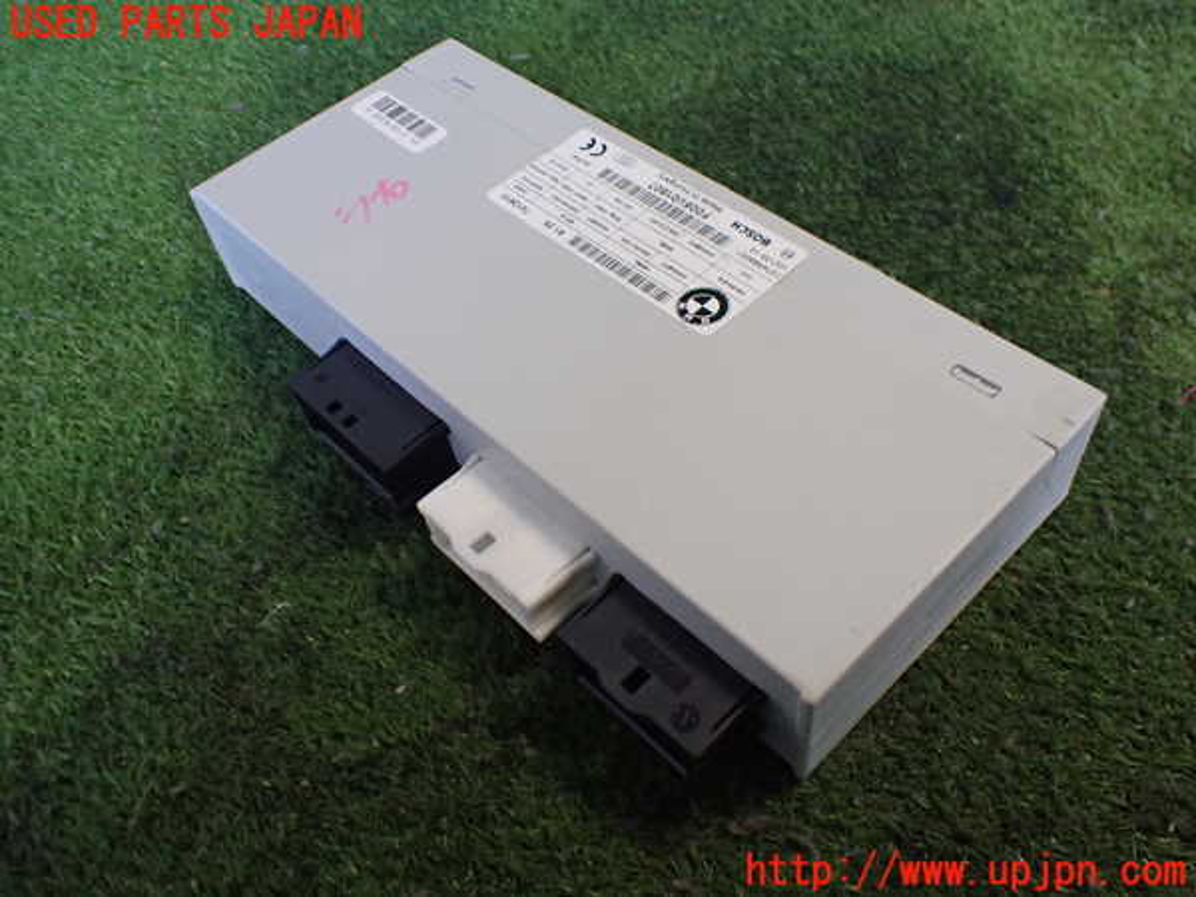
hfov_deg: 60.0
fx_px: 1037
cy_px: 448
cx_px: 598
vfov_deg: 46.8
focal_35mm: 30
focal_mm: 5.4
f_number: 2.3
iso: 500
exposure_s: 1/125
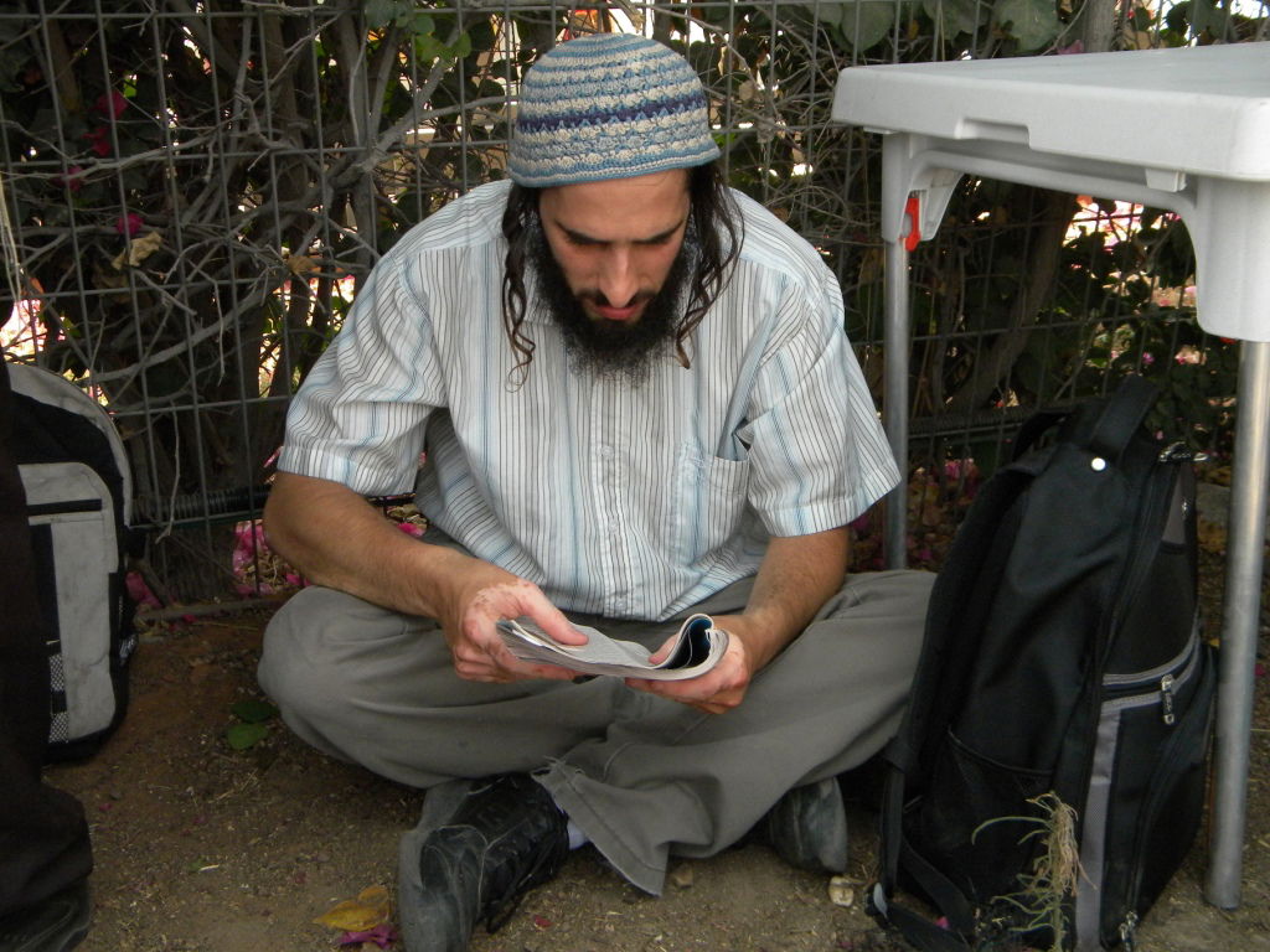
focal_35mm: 41
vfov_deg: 35.1
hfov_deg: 45.8
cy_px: 476
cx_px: 635
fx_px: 1504
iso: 304
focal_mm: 7.3
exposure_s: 1/500
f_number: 3.8
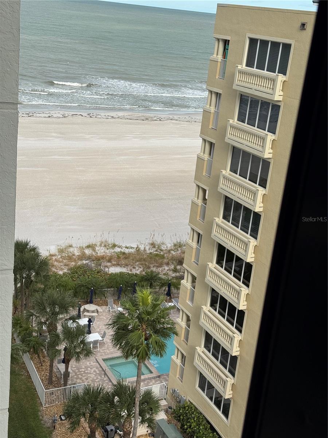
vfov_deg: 39.7
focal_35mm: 48
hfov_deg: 30.3
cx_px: 164
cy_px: 219
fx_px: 606
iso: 64
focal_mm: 6.76
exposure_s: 1/4310
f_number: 1.78
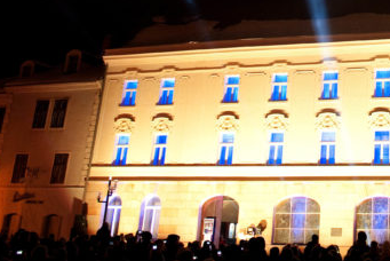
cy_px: -15
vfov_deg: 23.8
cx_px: 388
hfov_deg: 33.7
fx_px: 585
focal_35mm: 54
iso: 1600
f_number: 2.8
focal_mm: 24
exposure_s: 1/50
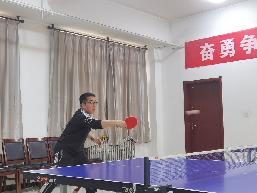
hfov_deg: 40.4
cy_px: 108
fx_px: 349
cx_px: 126
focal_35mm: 47
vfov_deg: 30.9
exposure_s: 1/50
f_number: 1.9
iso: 200
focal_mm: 6.71
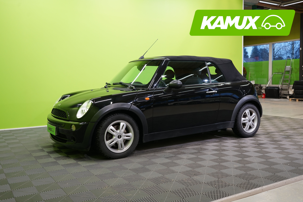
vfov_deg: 38.9
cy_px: 101
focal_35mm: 34
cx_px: 152
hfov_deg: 55.8
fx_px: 286
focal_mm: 34
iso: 640
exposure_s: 1/30
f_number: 5
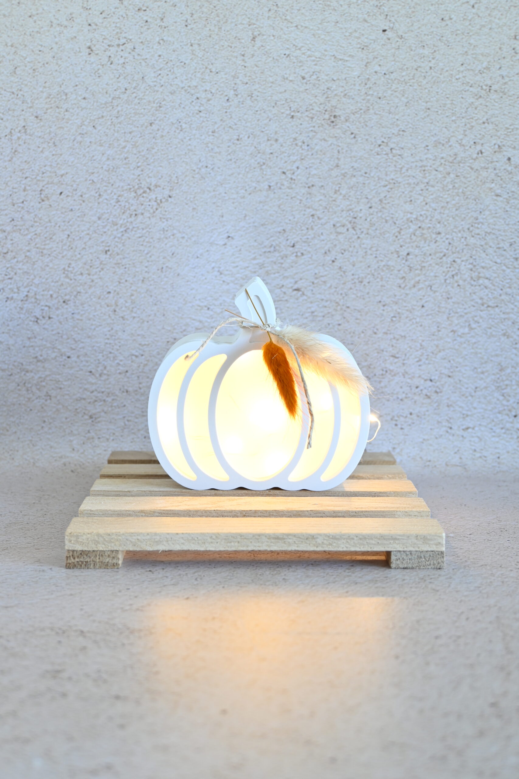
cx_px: 260
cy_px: 390
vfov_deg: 45.0
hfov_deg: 30.9
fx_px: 940
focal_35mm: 44
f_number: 5
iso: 100
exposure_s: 1/10
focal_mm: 29
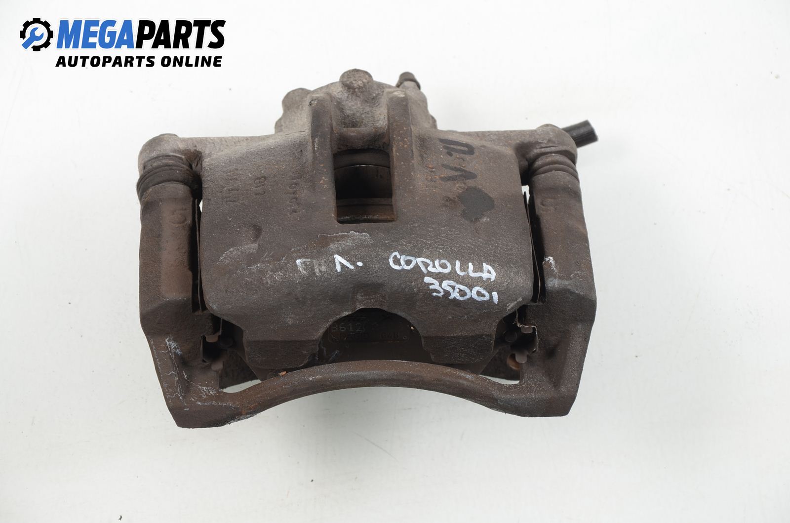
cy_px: 262
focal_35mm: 158
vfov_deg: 8.7
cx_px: 395
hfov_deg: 13.1
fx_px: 3448
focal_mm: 105
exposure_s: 1/160
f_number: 8
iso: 100
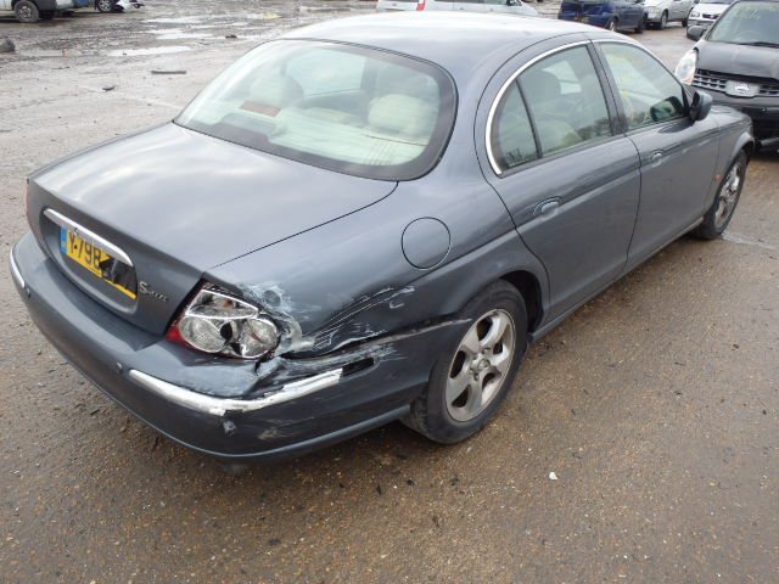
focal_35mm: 28
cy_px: 292
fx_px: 630
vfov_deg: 49.7
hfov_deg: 63.4
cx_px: 390
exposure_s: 1/80
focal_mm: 5
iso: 125
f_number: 3.9
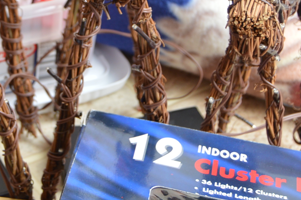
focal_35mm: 114
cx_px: -47
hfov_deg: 17.2
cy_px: -40
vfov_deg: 11.7
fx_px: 952
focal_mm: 26
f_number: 4
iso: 200
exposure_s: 1/160
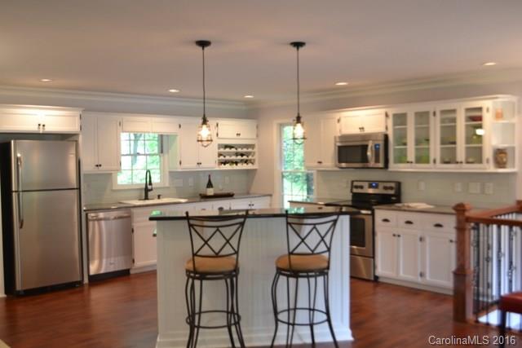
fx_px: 522
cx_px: 261
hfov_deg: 53.1
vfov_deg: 36.9
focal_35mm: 36
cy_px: 174
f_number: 4
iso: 400
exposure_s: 1/15
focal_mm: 24
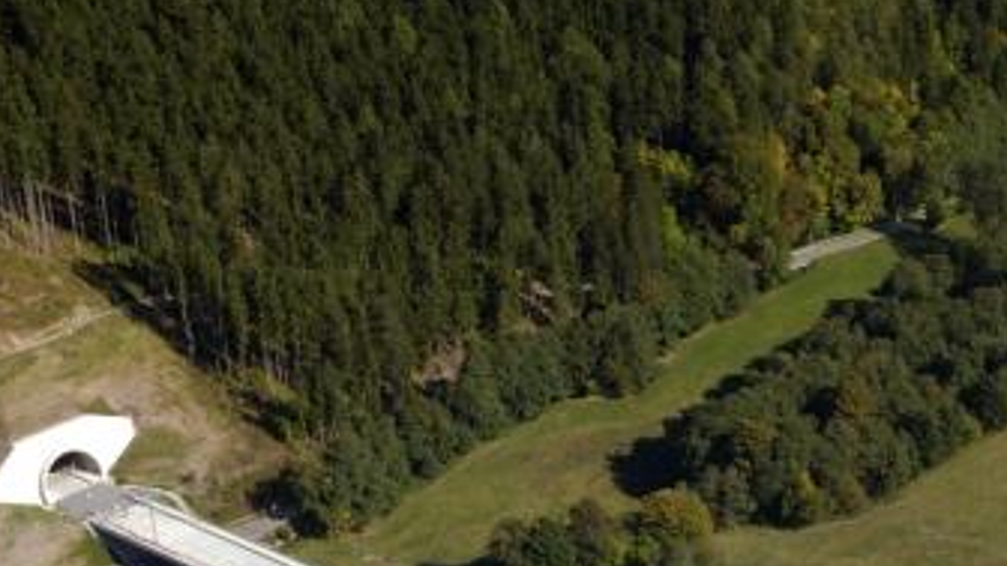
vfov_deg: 14.6
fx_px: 2216
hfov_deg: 24.8
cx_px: 926
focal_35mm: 83
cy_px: 238
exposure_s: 1/1000
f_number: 4
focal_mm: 26
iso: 100
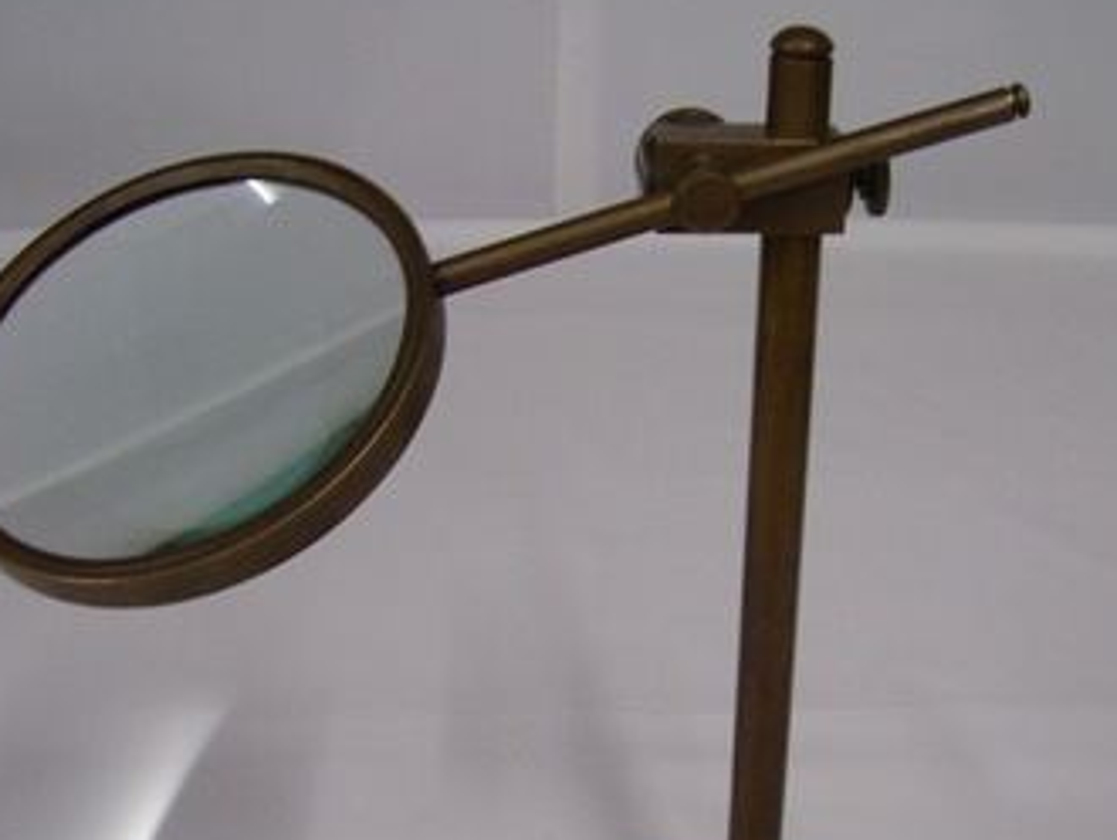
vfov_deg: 25.9
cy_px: 591
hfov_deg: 34.3
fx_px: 1808
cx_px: 596
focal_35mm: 56
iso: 160
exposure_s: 1/10
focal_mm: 6
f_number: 2.7
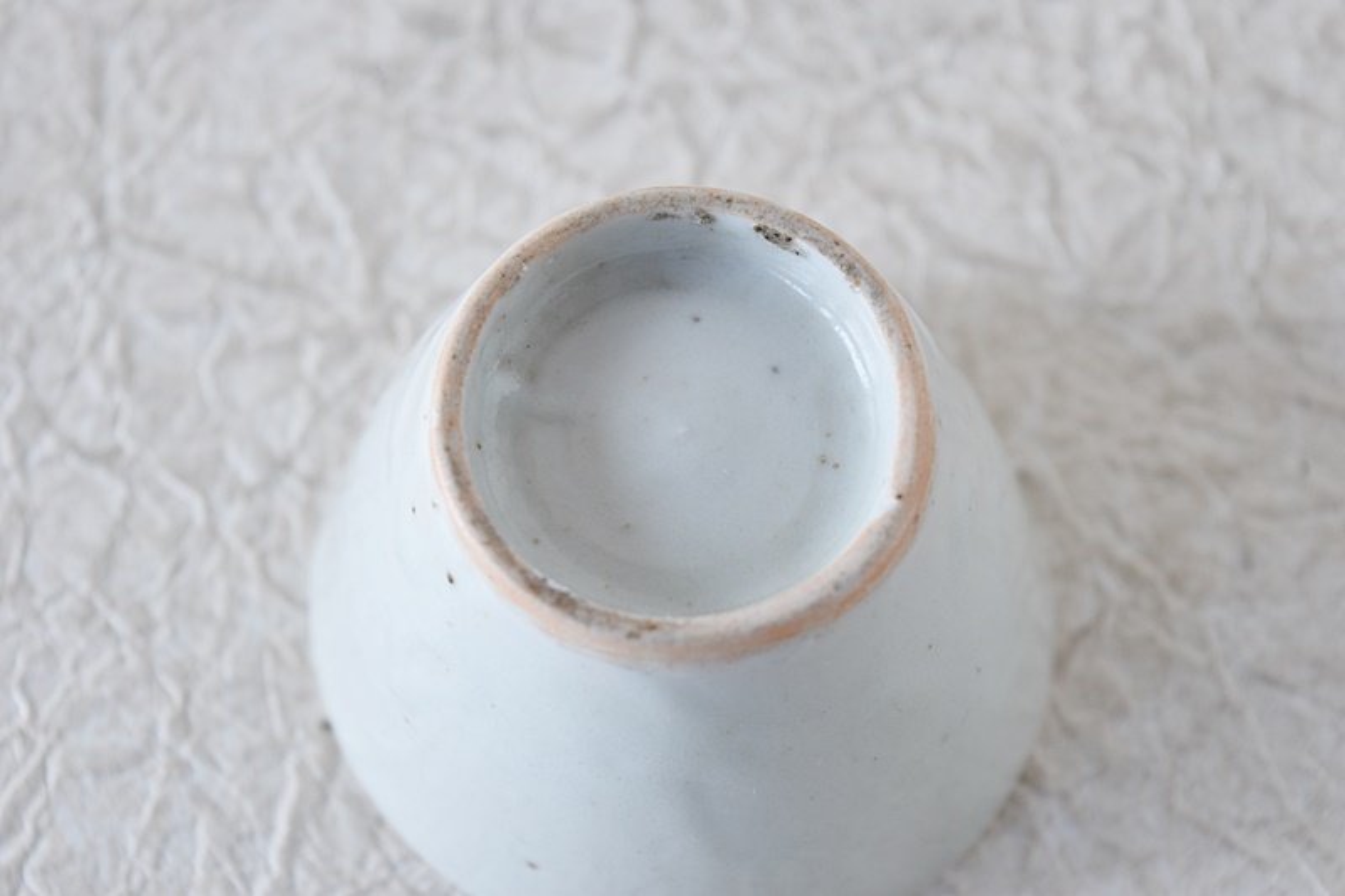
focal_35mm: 82
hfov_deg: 24.6
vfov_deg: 16.5
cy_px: 448
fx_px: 3081
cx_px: 672
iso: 400
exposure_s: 1/10
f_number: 5.6
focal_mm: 55
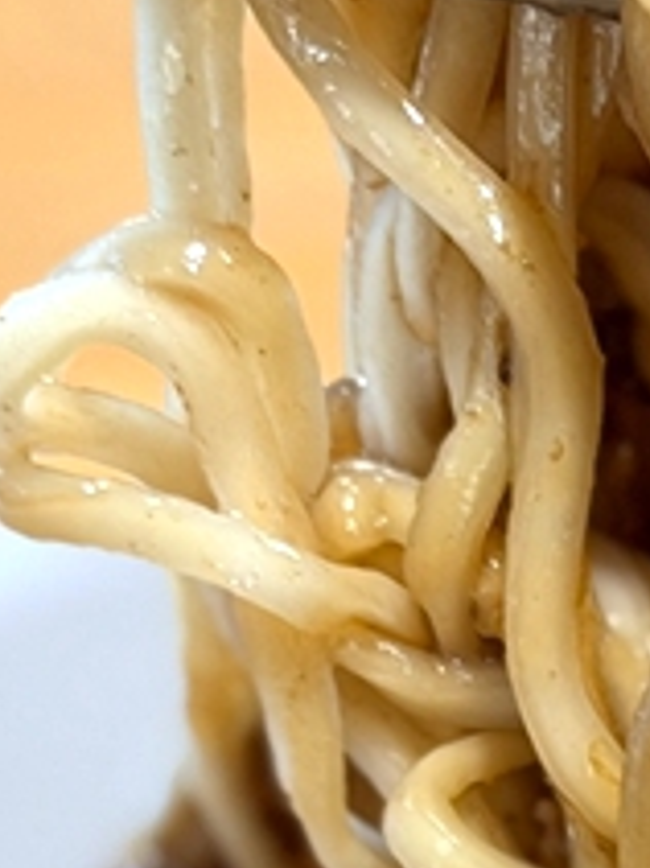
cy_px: 1495
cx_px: 839
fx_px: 6090
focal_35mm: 243
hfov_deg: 6.1
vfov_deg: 7.9
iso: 50
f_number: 1.78
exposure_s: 1/60
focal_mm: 6.76
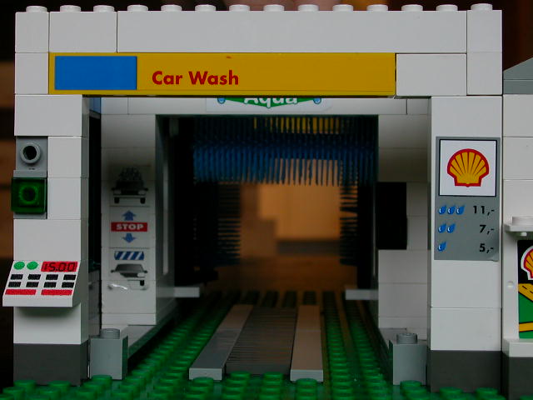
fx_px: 985
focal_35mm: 64
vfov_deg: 22.9
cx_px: 266
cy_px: 200
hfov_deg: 30.3
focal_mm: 9.7
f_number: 3.5
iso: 100
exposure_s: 1/11.9
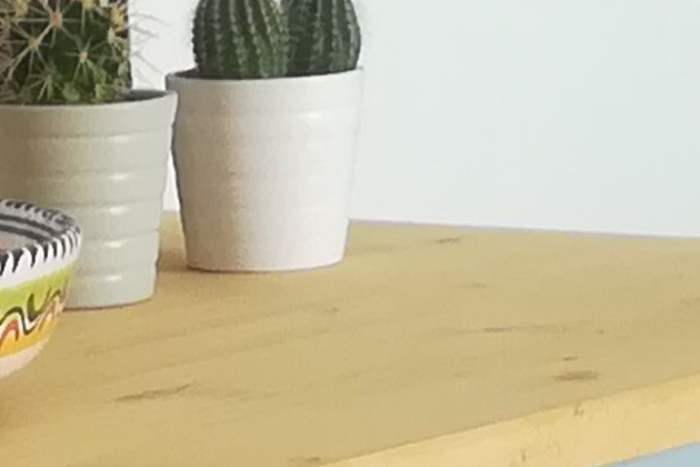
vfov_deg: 5.3
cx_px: -254
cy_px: 1671
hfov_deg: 8.6
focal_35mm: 236
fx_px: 4589
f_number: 2.2
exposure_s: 1/33.3
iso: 80
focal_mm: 3.83
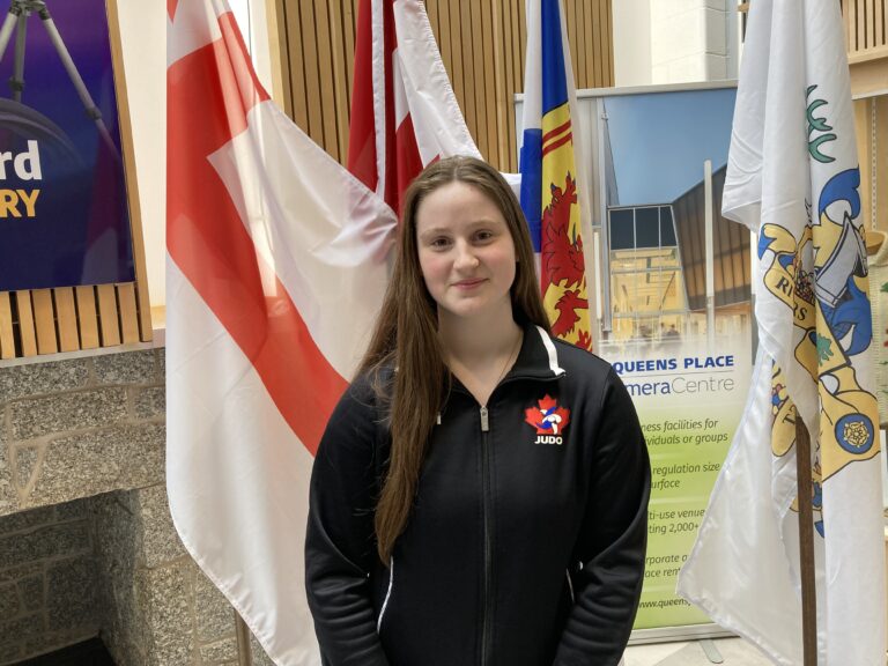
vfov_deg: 49.7
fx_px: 718
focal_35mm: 28
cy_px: 333
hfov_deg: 63.4
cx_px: 444
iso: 50
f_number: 1.8
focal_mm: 3.99
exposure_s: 1/60
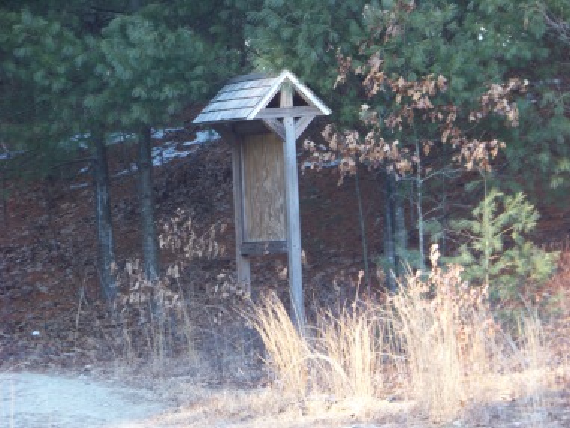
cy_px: 214
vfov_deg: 8.6
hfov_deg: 11.5
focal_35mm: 172
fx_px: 2833
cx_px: 285
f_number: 3.6
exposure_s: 1/50
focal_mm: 27.5
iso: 115
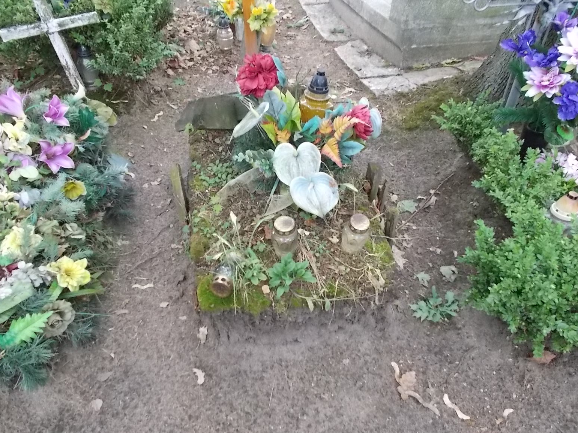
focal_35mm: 27
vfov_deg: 51.4
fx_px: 451
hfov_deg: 65.3
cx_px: 287
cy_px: 212
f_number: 3.2
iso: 400
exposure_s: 1/40
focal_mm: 4.6
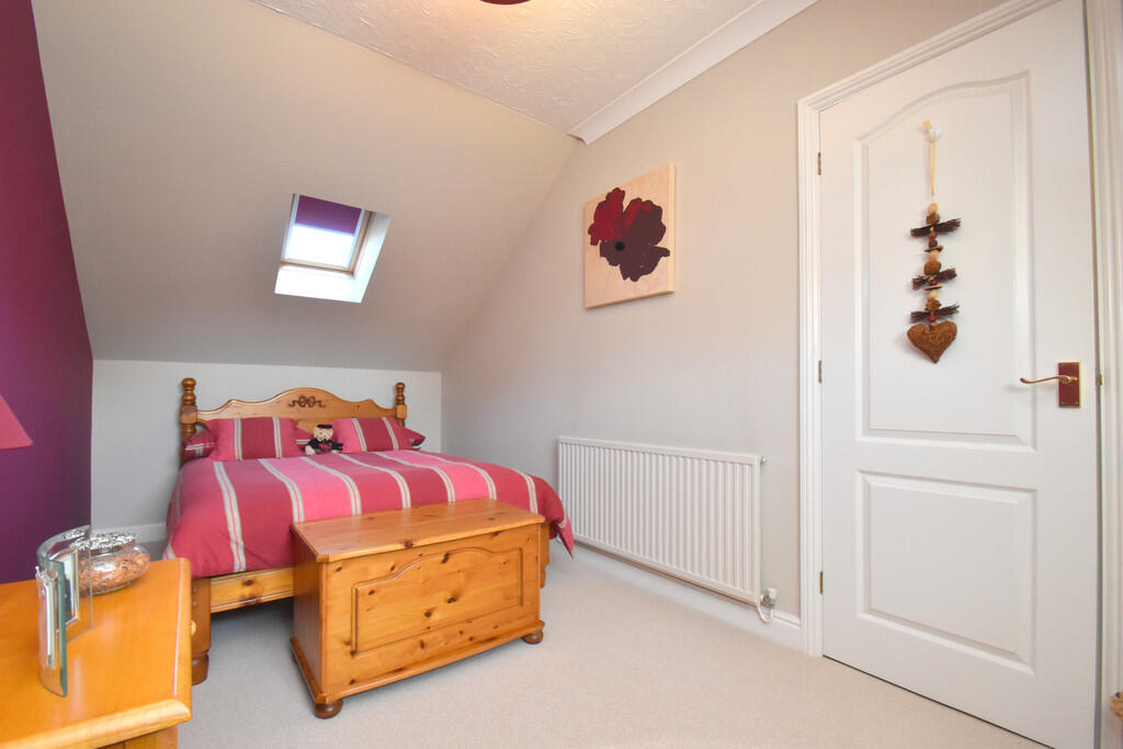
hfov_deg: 100.4
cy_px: 374
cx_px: 562
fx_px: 468
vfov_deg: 77.3
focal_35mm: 15
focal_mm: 10
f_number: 9
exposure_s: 1/60
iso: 1600
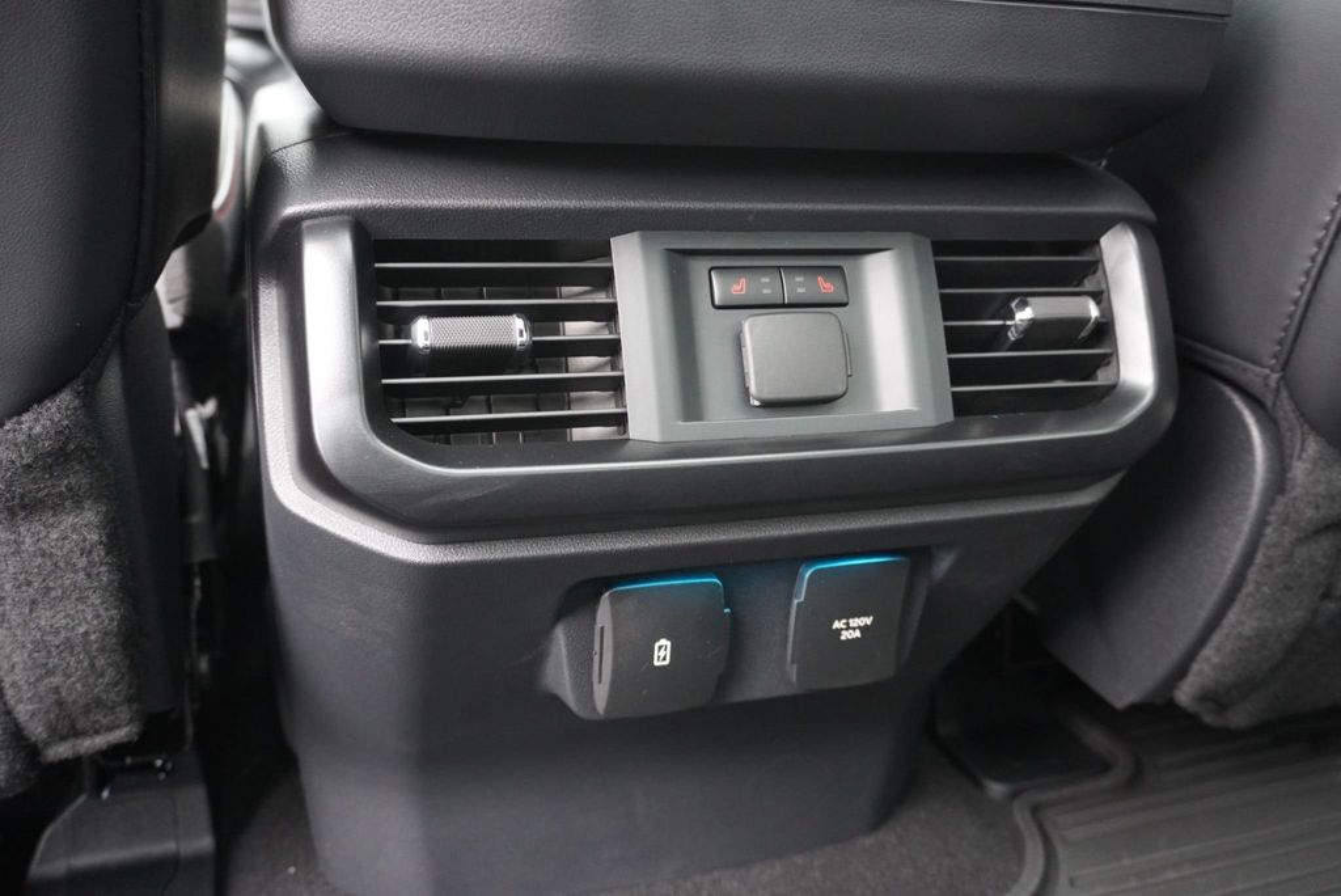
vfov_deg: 43.7
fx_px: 1118
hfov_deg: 61.9
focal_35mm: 30
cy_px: 448
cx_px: 670
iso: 2500
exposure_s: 1/60
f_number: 4
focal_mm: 20
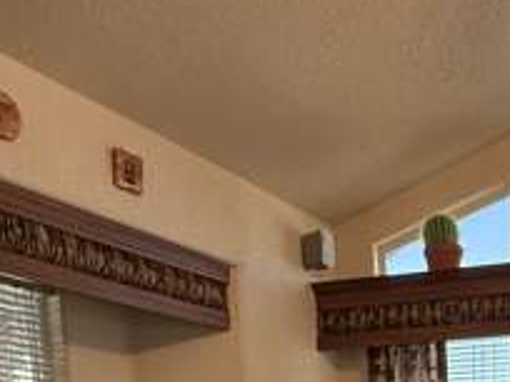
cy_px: 654
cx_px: 400
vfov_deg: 20.4
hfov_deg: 34.0
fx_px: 810
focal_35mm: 55
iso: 250
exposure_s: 1/120
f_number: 2.2
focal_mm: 2.22
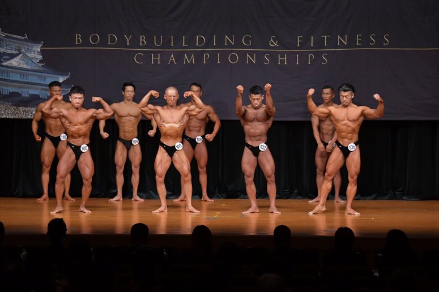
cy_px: 146
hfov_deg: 13.7
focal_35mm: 150
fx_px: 1828
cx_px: 220
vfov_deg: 9.1
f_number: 5.6
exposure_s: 1/400
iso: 4000
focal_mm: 100
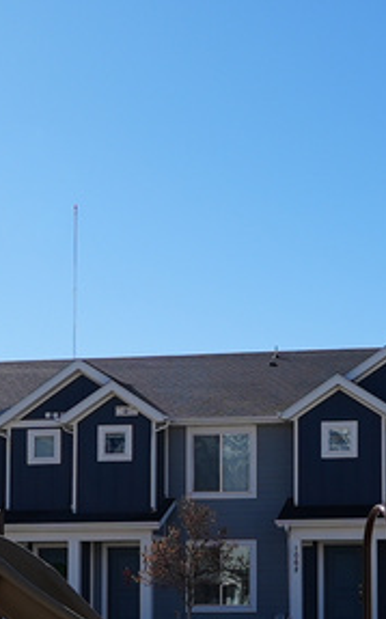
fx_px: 1349
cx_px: 278
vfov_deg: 25.3
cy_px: 513
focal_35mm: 80
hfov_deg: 16.2
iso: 80
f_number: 5.6
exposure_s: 1/640
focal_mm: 15
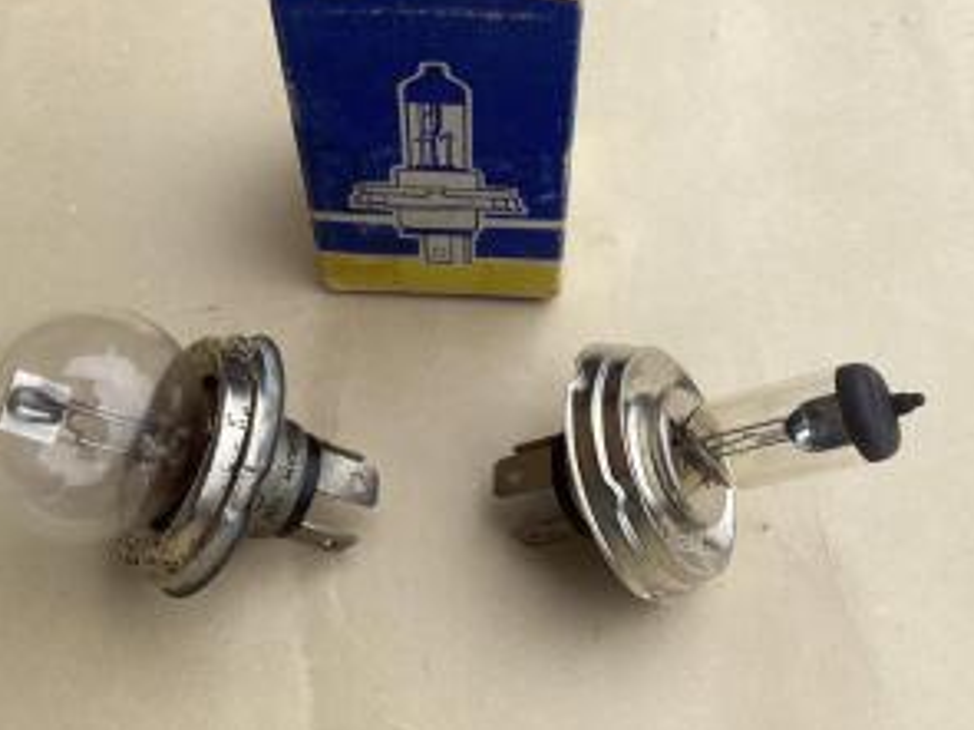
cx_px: 446
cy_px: 241
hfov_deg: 44.8
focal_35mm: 42
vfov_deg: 34.0
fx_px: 1181
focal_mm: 3.3
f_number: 2.4
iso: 25
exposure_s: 1/407
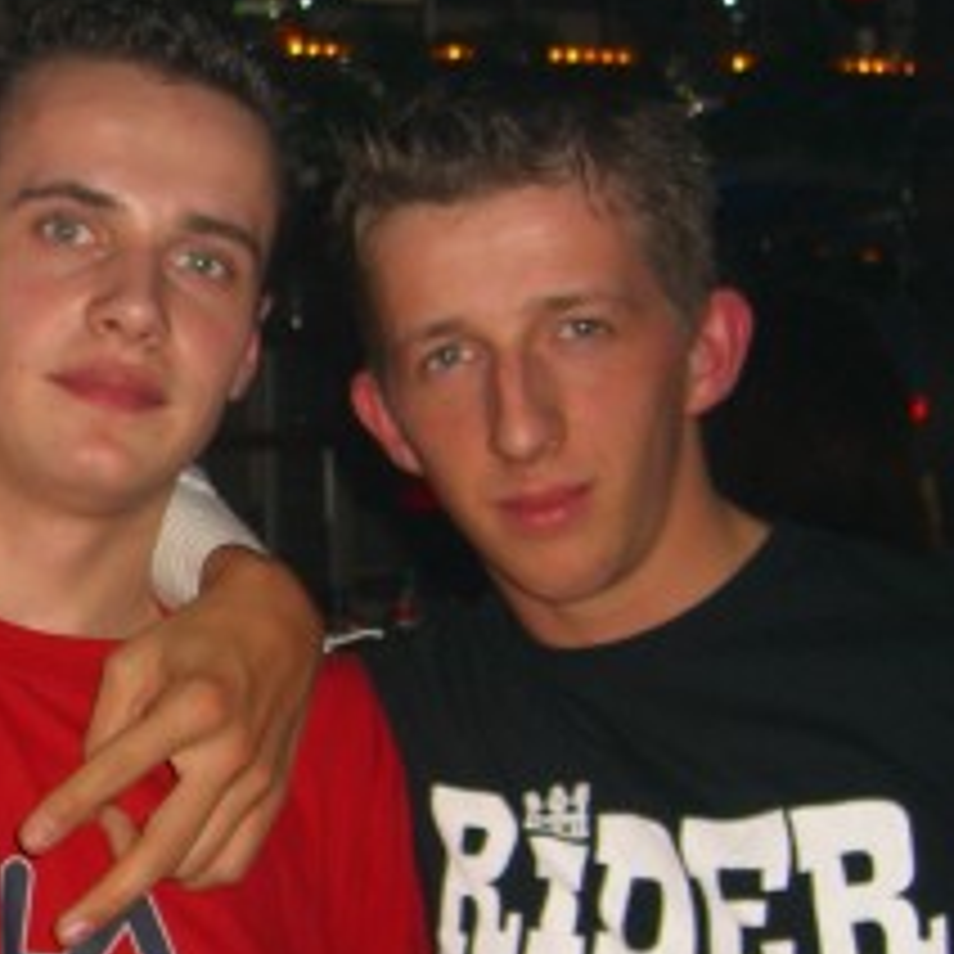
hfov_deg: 17.7
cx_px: -72
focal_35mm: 95
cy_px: 626
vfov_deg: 18.3
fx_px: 2962
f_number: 2.8
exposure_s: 1/60
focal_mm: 7.9
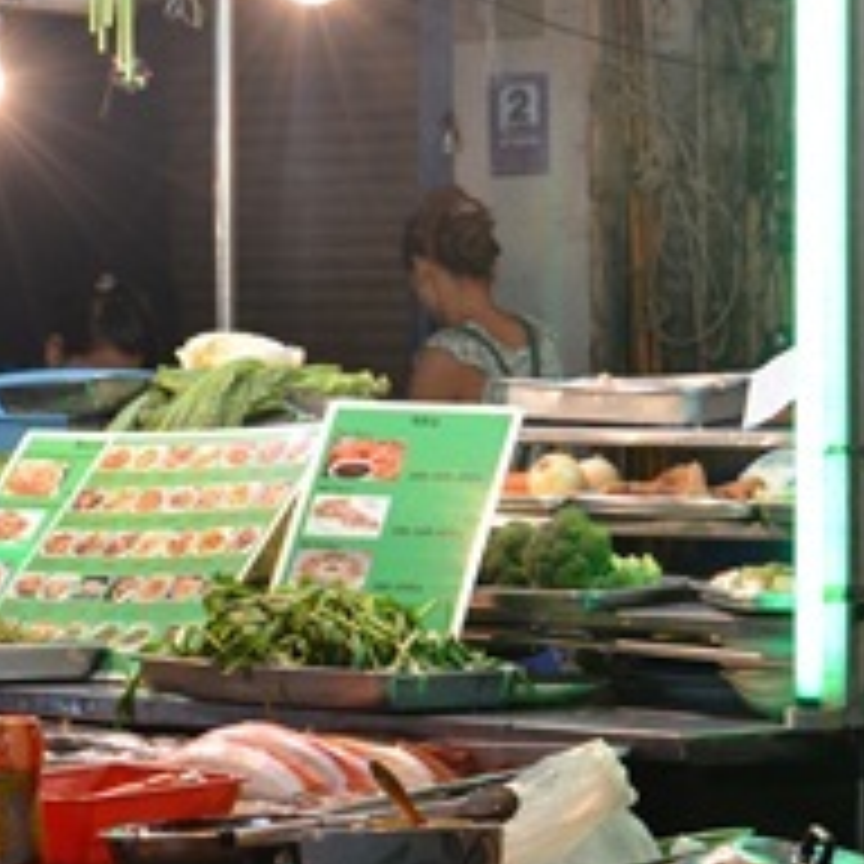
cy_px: 218
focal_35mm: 139
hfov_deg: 12.5
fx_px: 3934
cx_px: 652
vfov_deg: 12.5
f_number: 5
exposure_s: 1/30
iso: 640
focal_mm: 35
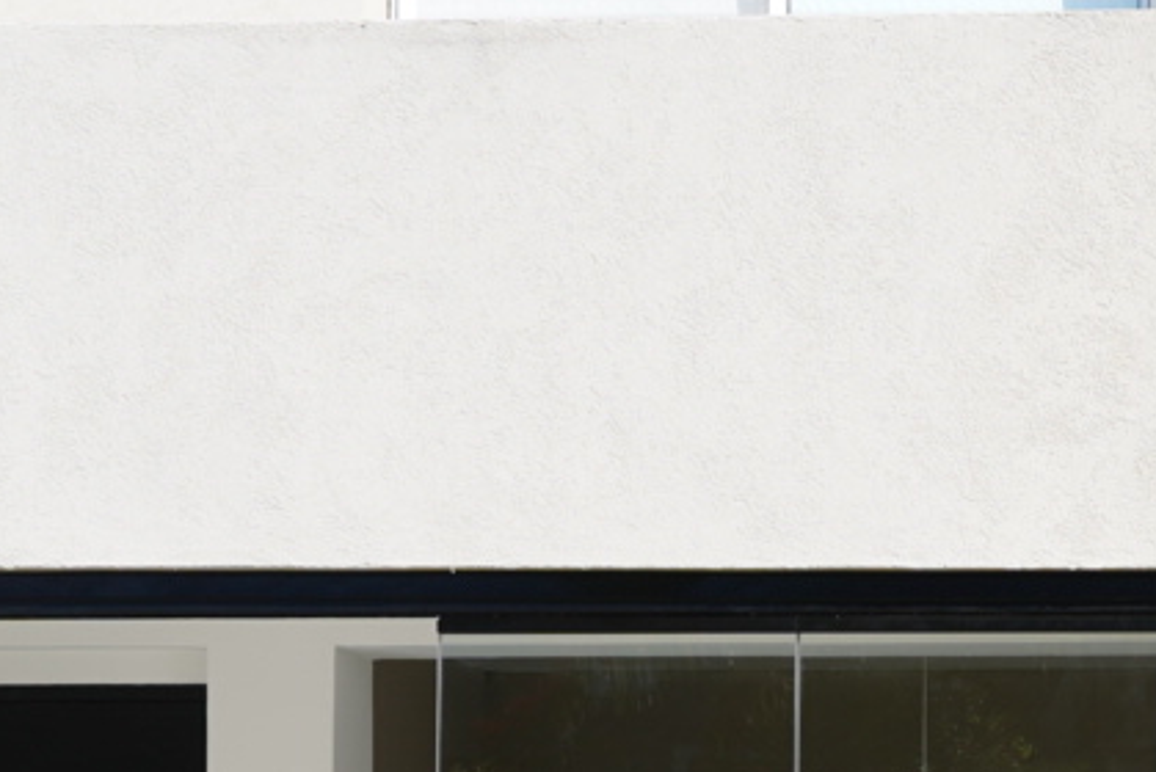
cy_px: 1020
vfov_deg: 10.3
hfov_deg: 15.3
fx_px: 4209
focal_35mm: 131
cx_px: 1200
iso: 100
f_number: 6.3
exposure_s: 1/250
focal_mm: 34
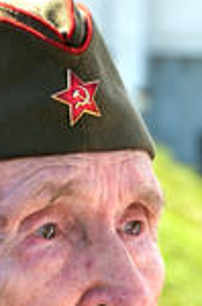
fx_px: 3695
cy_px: 577
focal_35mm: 436
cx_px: 77
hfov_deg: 3.1
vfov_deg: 4.7
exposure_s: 1/90
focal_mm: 75
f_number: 8
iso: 100
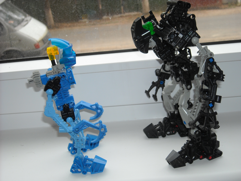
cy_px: 90
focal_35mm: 54
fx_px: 376
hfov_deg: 35.5
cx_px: 120
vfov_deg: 27.0
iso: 64
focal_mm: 8.85
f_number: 3.3
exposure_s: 1/67
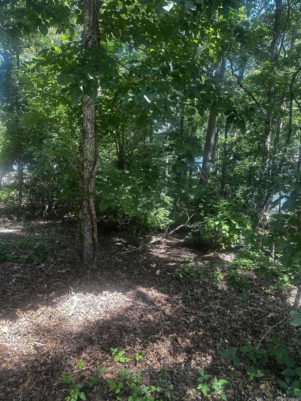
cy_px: 200
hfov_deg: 56.8
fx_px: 278
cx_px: 150
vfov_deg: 71.6
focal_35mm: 24
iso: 80
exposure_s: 1/172
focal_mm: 6.86
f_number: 1.78
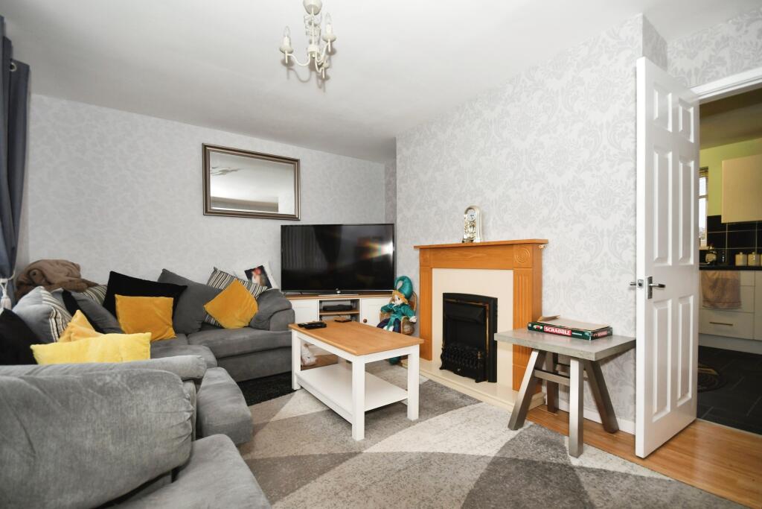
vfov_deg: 77.3
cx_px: 381
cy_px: 254
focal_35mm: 15
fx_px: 318
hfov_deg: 100.4
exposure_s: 1/60
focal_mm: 10
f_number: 8
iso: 400
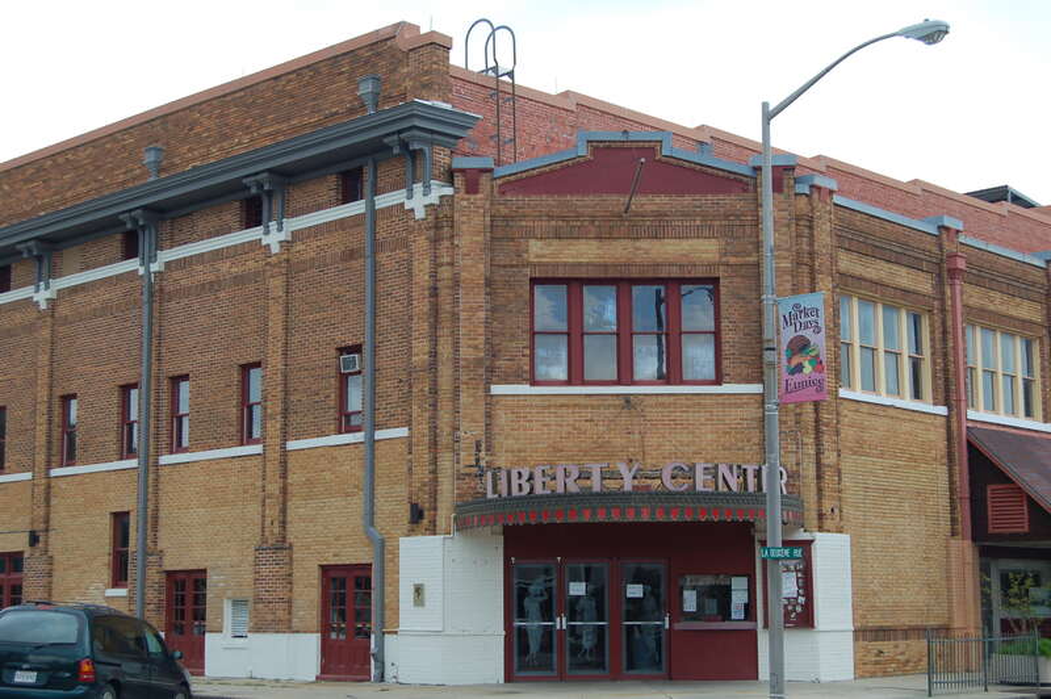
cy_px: 350
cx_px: 526
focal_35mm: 57
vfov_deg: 23.7
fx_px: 1663
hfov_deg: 35.1
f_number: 7.1
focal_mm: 38
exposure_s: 1/160
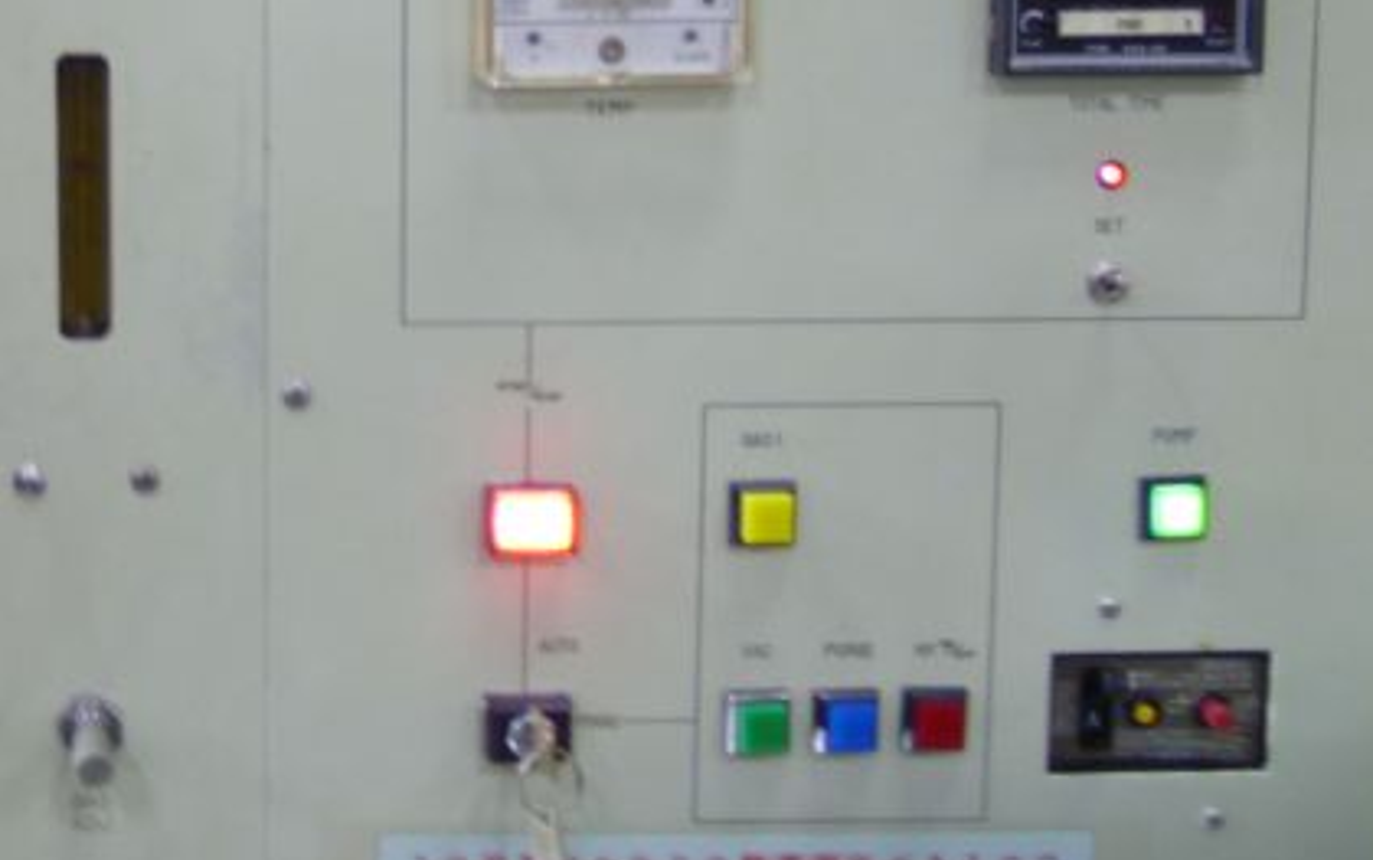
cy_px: 46
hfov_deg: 30.9
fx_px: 2321
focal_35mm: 62
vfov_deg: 20.5
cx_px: 49
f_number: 2.2
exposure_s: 1/4
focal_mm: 4.3
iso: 80
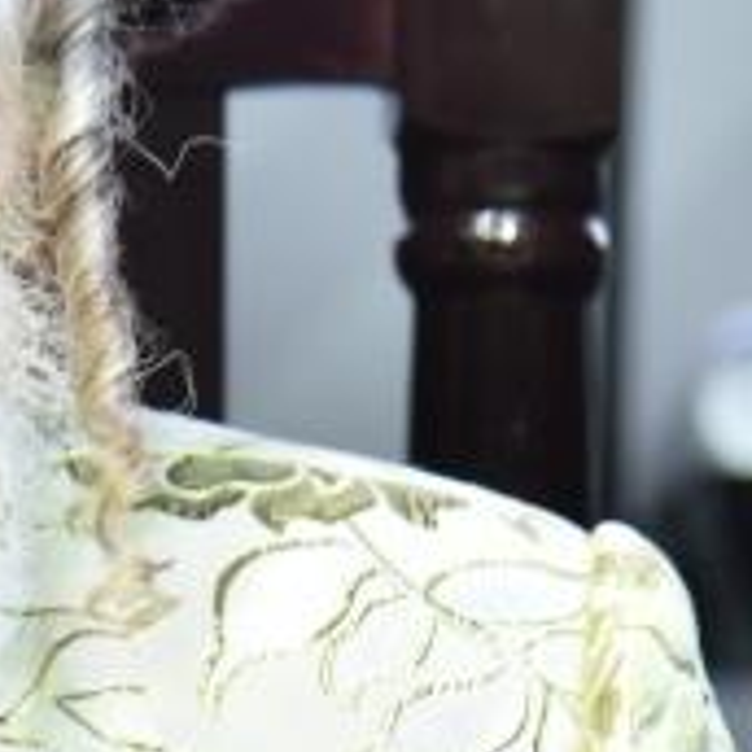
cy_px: 125
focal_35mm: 507
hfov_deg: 3.4
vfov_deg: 3.5
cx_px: -223
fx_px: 12461
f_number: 4
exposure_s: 1/320
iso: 1600
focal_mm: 100
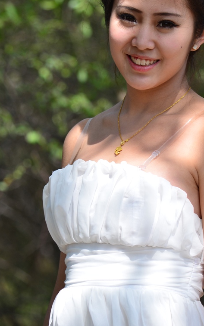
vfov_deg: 6.0
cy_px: 140
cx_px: 135
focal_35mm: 351
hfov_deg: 3.7
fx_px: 3123
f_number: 5.6
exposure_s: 1/640
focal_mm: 170
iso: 220
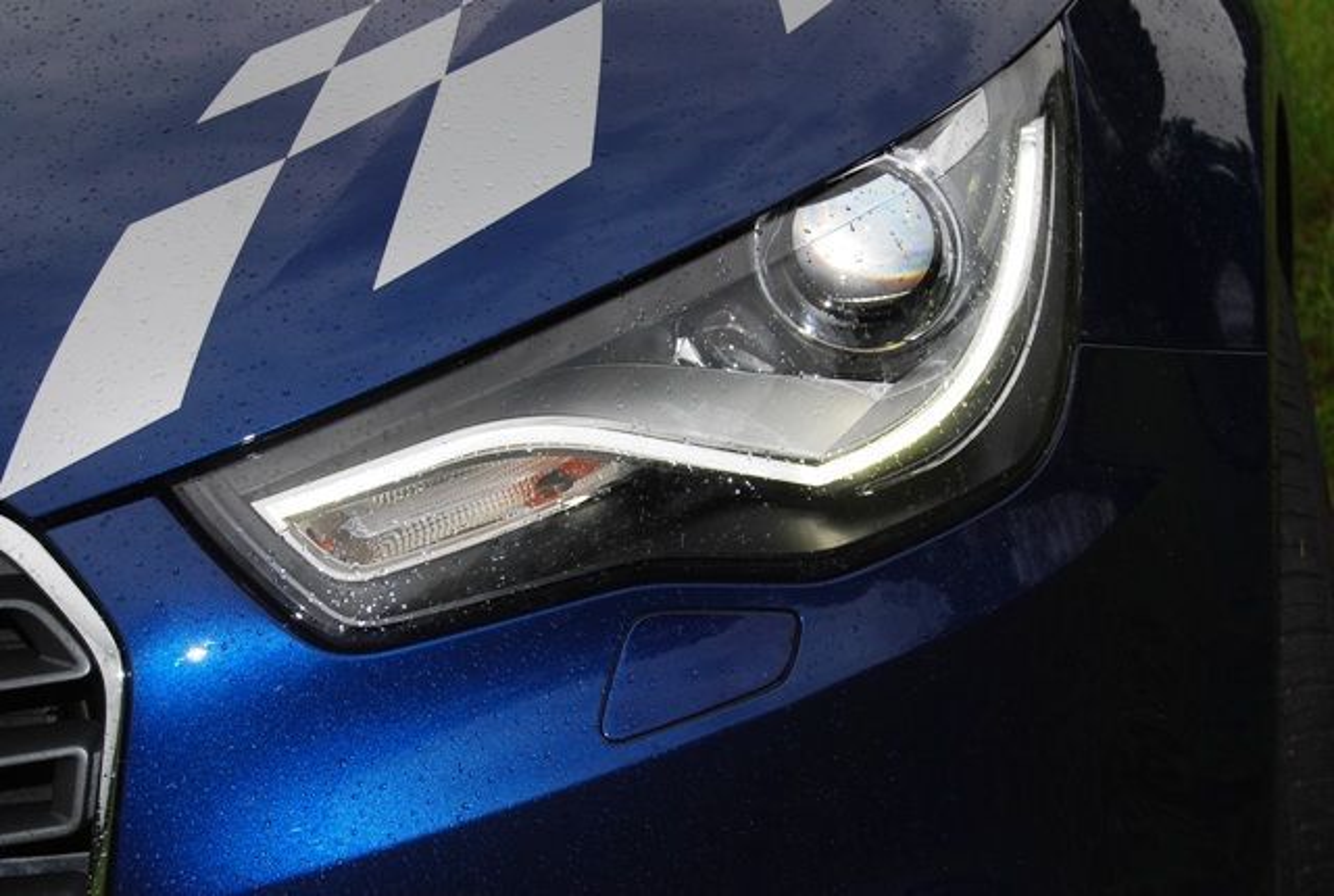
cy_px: 448
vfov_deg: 19.0
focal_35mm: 72
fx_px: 2674
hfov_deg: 28.0
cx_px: 667
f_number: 8
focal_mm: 48
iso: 100
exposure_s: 1/200
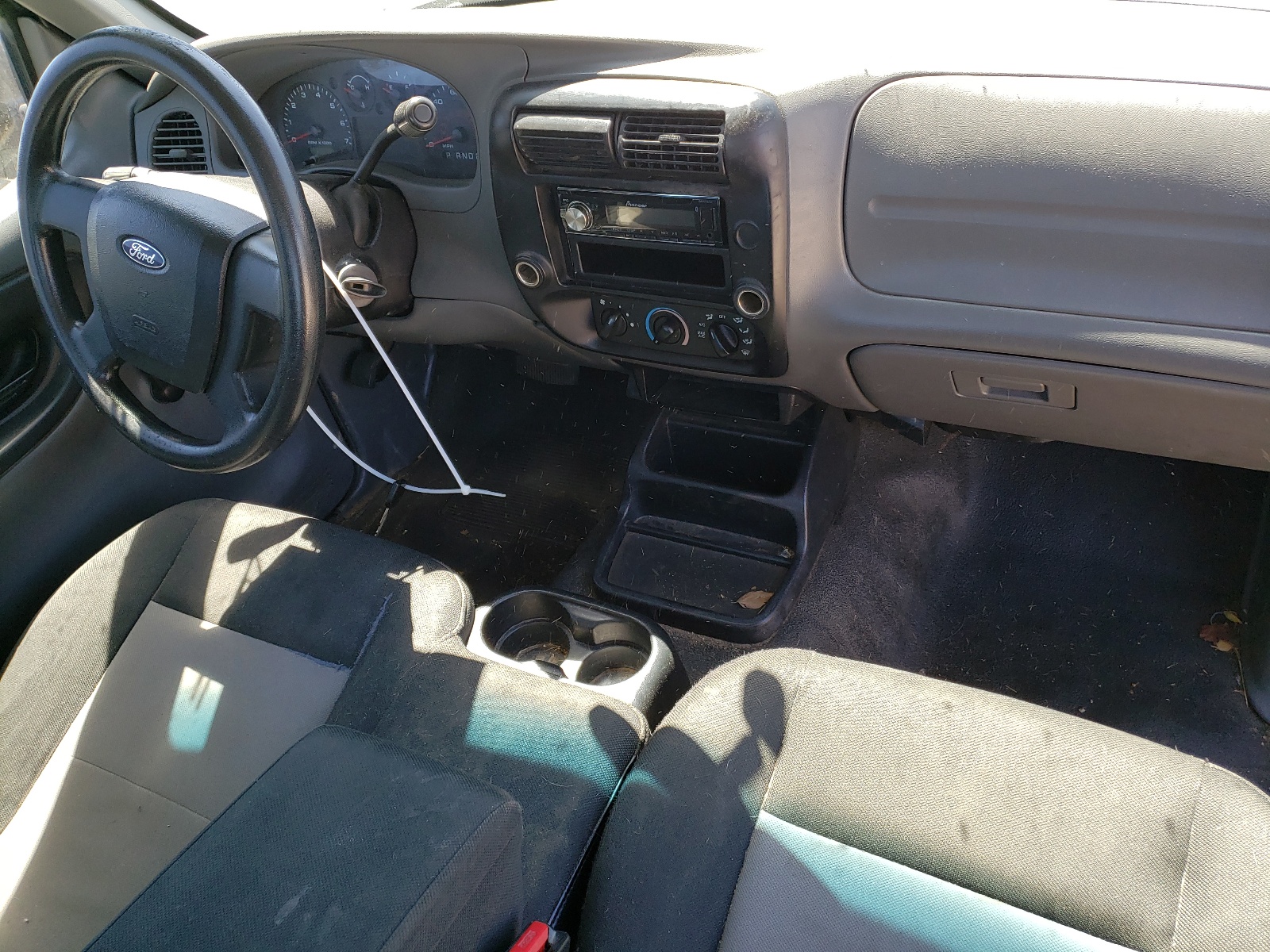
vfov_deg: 53.1
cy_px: 476
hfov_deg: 67.3
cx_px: 635
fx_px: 954
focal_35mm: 26
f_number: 1.5
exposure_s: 1/213
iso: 50
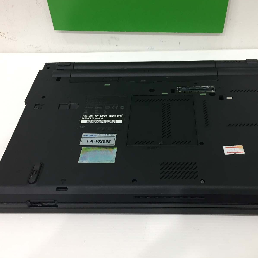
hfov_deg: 47.0
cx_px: 152
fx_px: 295
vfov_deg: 47.2
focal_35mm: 35
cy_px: 126
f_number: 2.2
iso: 125
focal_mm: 4.15
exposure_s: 1/33
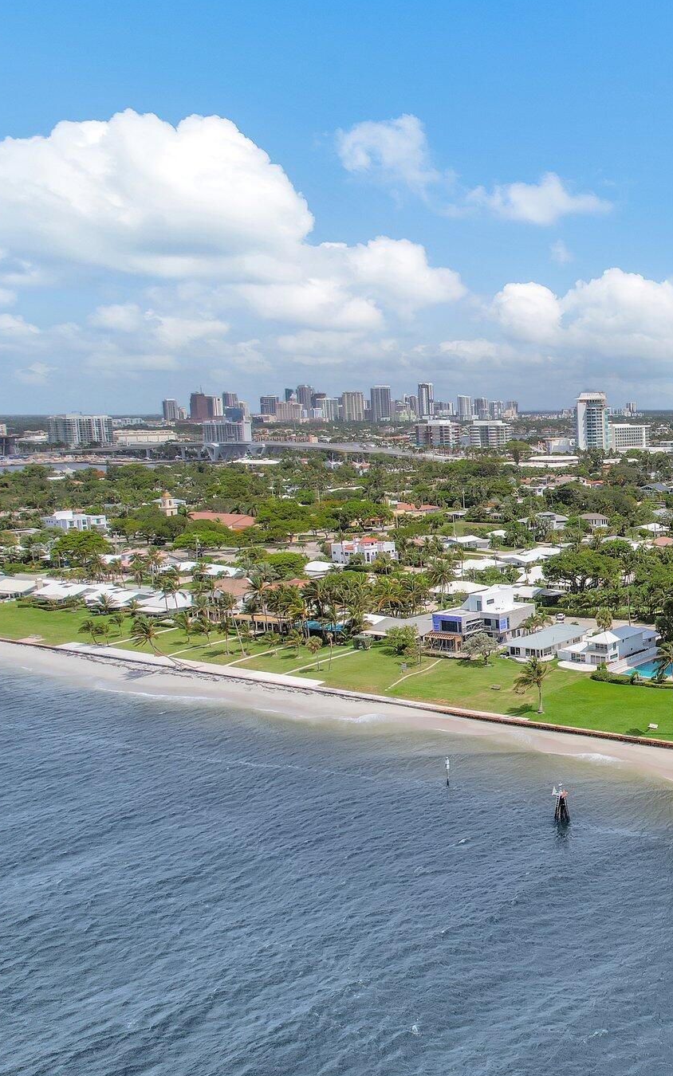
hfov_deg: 31.9
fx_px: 998
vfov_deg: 56.7
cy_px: 540
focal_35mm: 34
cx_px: 781
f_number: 2.8
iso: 120
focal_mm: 8.38
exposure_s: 1/4000
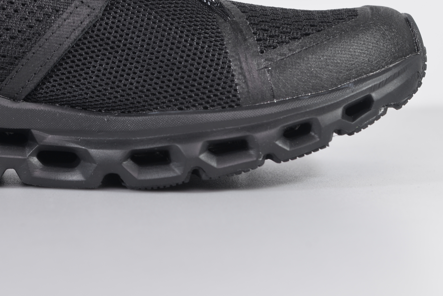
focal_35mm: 121
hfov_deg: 16.7
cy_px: -13
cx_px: 38
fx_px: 1490
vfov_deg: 11.2
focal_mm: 50
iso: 100
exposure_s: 1/125
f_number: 5.6
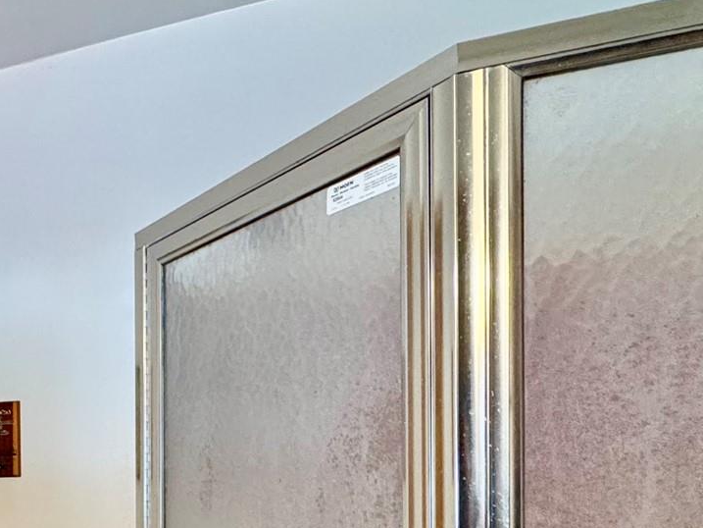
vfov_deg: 33.8
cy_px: 485
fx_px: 812
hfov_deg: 39.8
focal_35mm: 40
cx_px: -34
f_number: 2.2
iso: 500
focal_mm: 2.22
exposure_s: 1/60
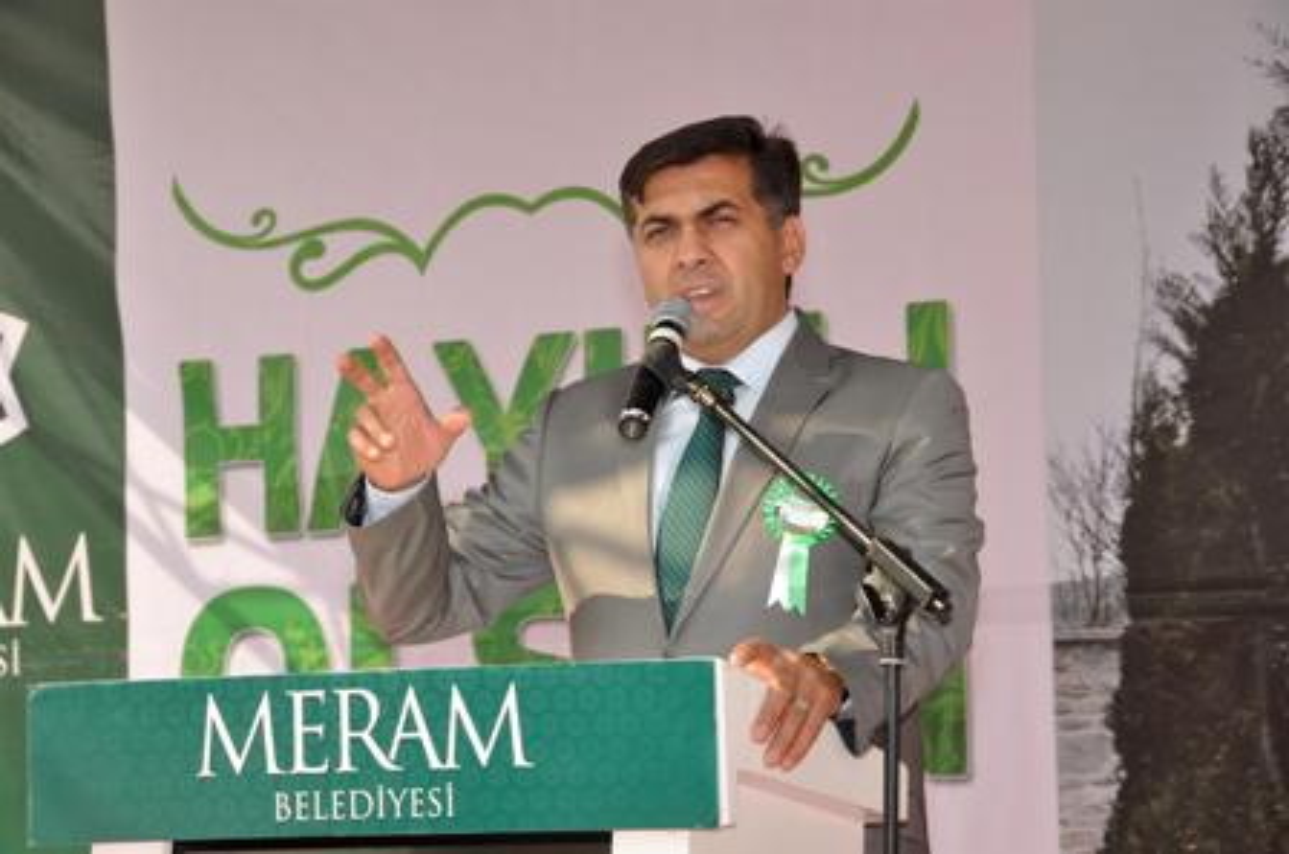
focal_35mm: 123
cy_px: 427
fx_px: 4396
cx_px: 644
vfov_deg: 11.1
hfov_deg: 16.7
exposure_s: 1/200
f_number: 11
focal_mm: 82
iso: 200
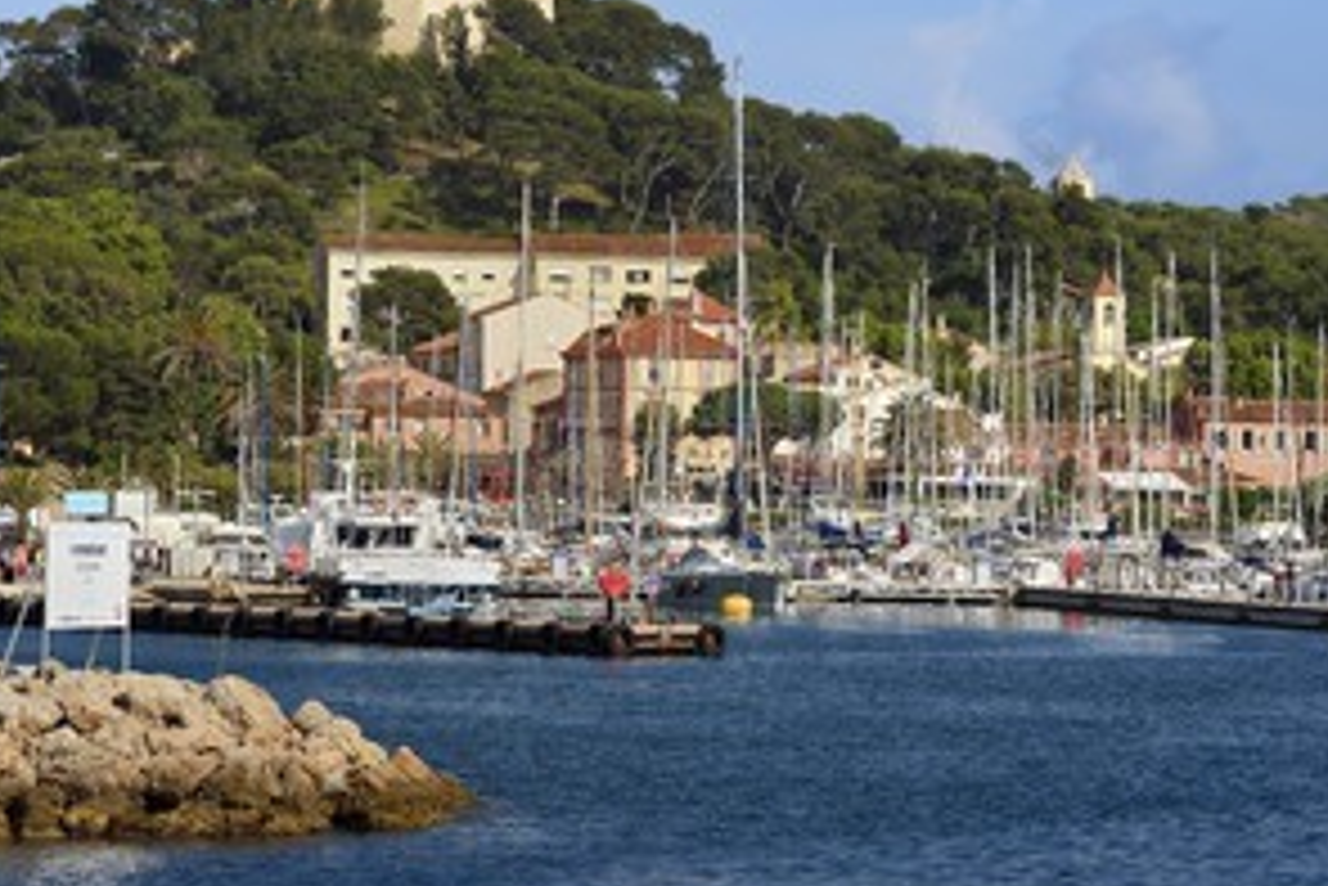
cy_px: 351
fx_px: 6827
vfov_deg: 7.4
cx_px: 558
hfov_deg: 11.1
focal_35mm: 185
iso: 200
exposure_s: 1/800
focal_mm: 130
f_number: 8
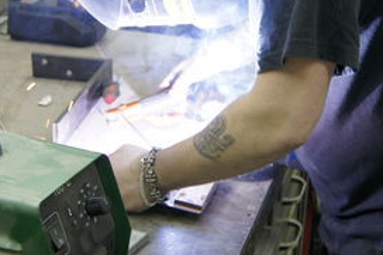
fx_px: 1053
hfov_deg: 20.6
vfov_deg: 13.8
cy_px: 101
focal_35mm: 99
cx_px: 230
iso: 400
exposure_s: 1/50
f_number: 4.5
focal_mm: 28
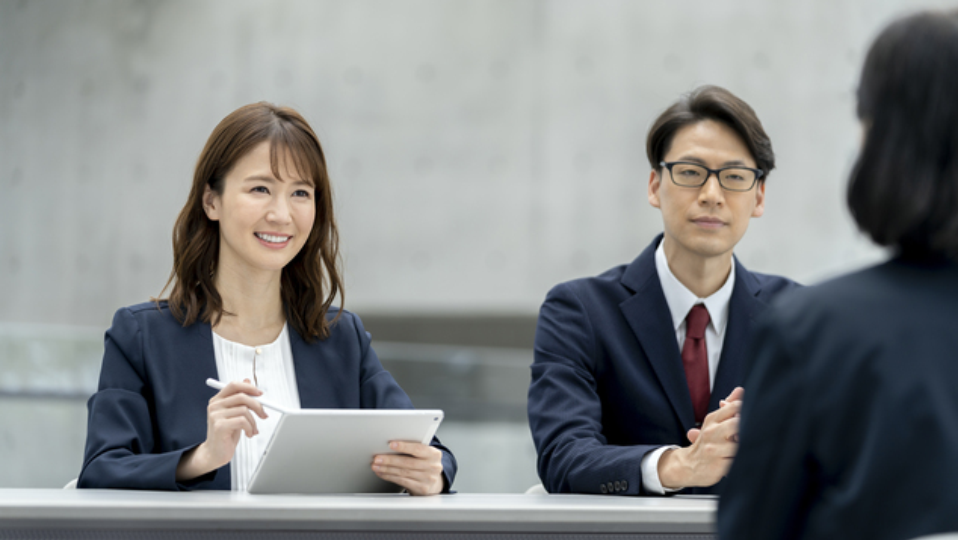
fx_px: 3329
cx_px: 477
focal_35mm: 131
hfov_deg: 16.4
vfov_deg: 9.3
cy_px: 290
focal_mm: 124
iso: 250
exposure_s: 1/640
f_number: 2.8
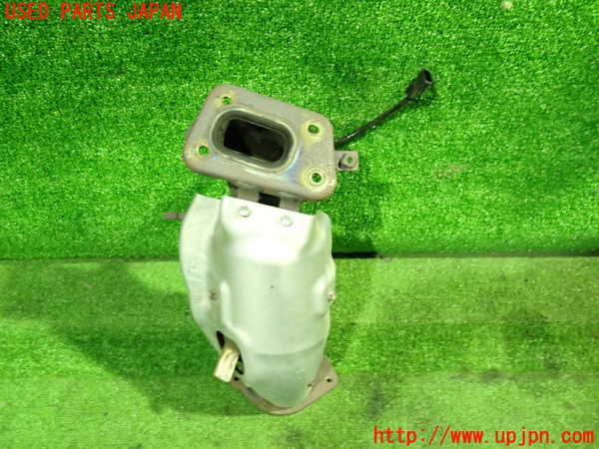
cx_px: 300
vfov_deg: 46.8
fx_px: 519
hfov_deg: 60.0
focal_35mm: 30
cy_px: 224
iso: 800
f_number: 2.3
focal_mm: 5.4
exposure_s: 1/15
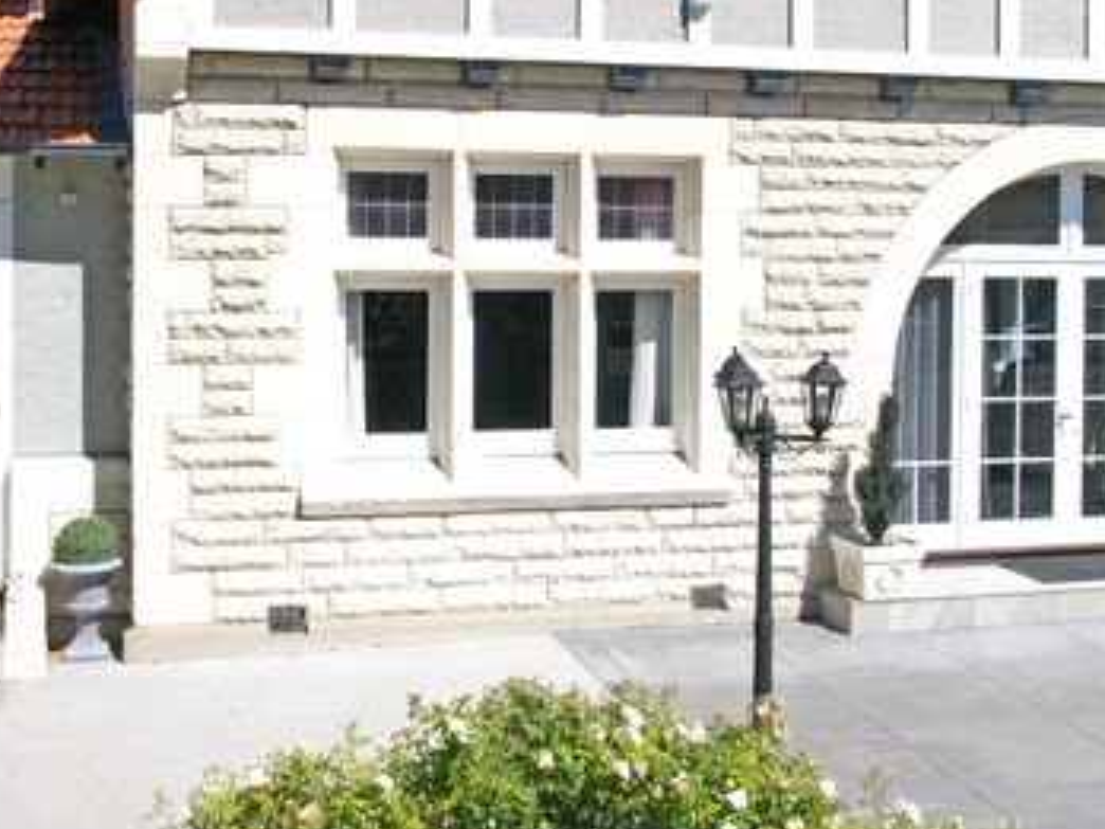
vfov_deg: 28.3
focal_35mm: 51
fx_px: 1628
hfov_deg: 37.5
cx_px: 521
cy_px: 245
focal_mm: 8.38
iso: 100
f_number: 2.8
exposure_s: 1/1600
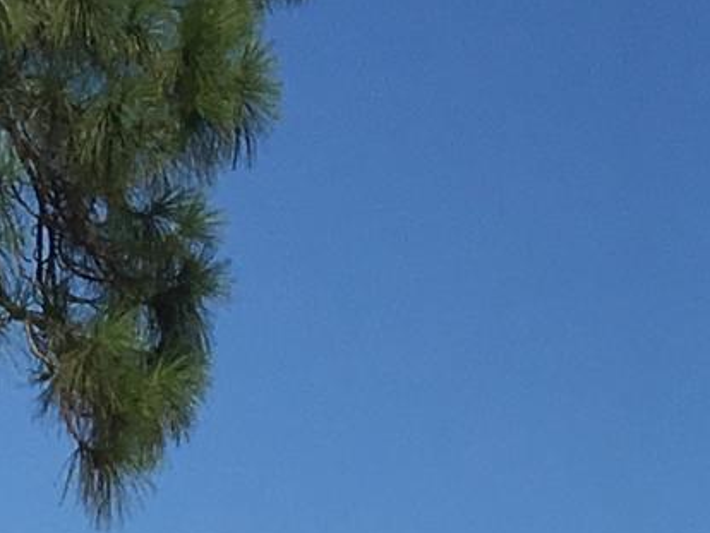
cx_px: 321
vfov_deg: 6.2
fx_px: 4310
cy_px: 1868
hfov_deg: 9.4
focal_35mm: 210
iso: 25
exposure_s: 1/4049
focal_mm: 4.15
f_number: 2.2
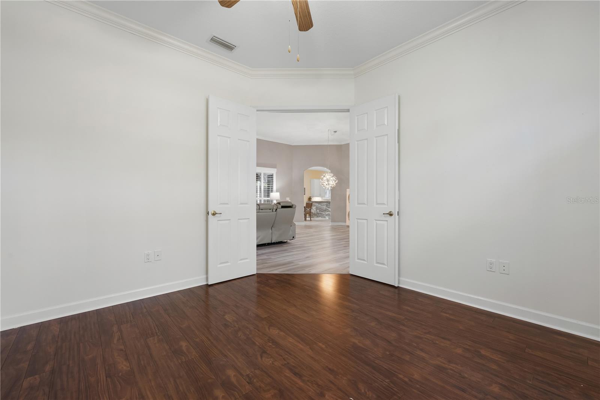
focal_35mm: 15
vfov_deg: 77.3
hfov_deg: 100.4
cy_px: 200
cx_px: 300
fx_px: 250
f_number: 8
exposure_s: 1/15
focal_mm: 15
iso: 400
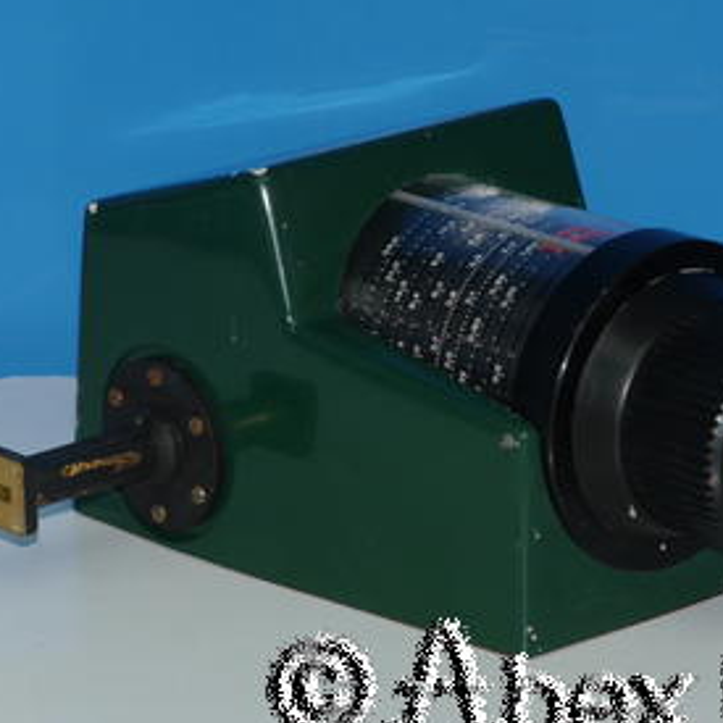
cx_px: 381
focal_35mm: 216
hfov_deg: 8.1
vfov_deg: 8.1
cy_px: 373
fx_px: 5104
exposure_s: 1/60
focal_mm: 84
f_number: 11
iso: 400
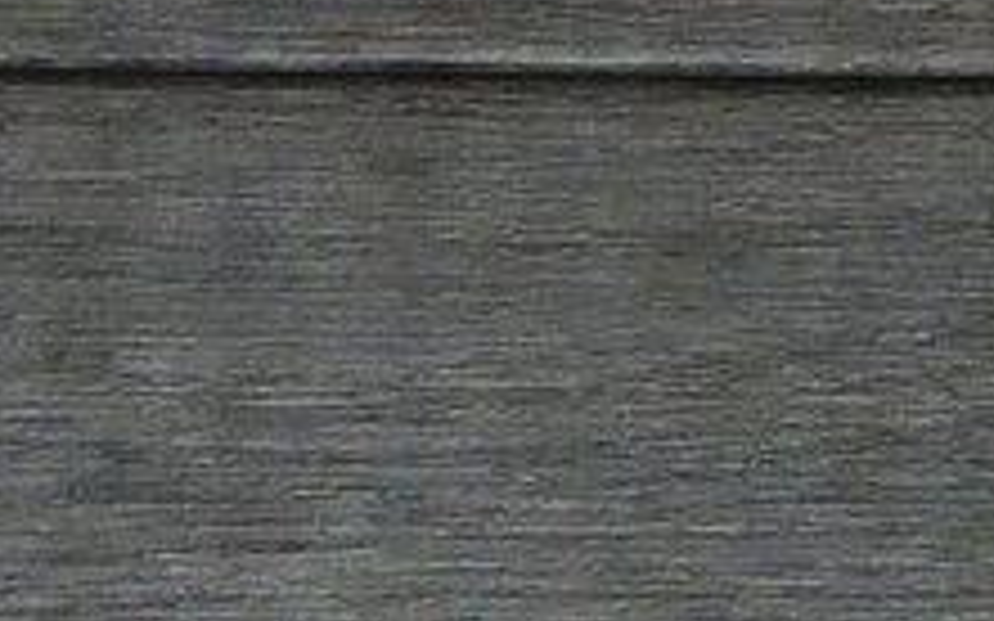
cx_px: 310
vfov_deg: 4.2
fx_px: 8423
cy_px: -783
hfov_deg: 6.8
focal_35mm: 311
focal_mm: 9.6
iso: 1600
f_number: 4.1
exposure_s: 1/80
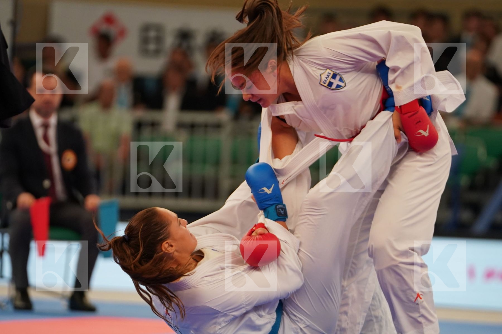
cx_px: 251
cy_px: 167
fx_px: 3779
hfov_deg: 7.6
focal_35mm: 271
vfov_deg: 5.1
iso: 2000
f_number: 2.8
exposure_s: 1/1000
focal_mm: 181
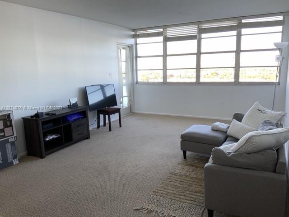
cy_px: 108
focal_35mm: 29
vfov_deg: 48.2
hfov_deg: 61.7
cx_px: 144
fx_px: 242
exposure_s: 1/120
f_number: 1.8
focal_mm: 3
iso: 25
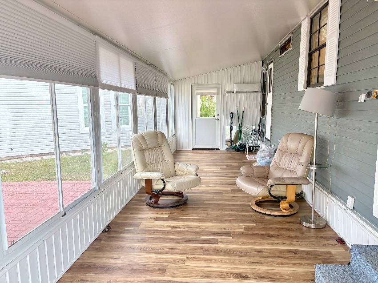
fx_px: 284
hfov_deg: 67.3
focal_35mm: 26
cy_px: 142
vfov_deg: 53.0
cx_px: 189
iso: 80
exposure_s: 1/134
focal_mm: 5.96
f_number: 1.6
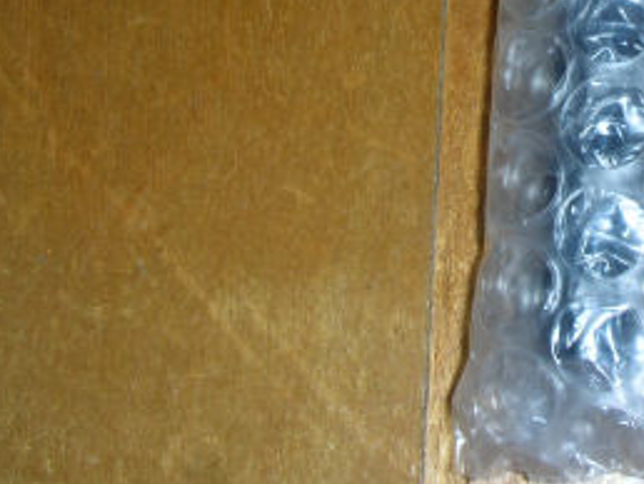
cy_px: 19
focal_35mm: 118
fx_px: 2197
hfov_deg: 16.4
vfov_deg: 12.4
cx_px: 612
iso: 50
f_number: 11.3
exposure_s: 1/120
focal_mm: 10.1
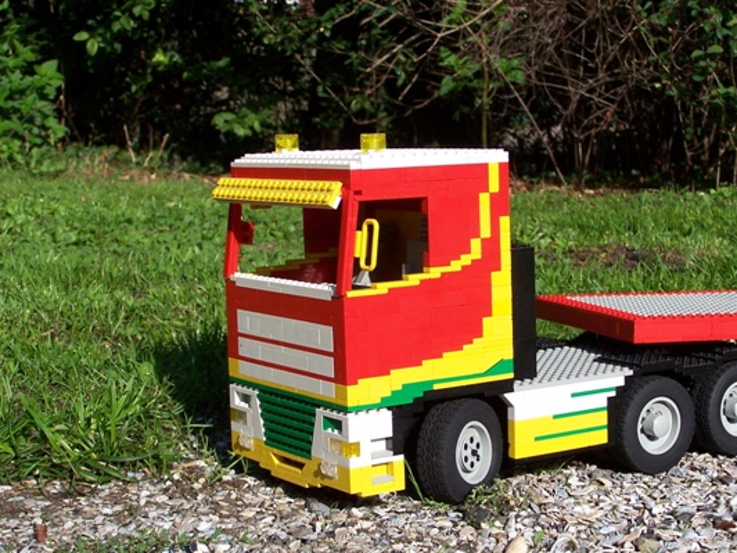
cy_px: 287
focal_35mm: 77
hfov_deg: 25.3
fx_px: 1639
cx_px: 435
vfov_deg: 19.1
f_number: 3.6
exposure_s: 1/1000
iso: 80
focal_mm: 10.7
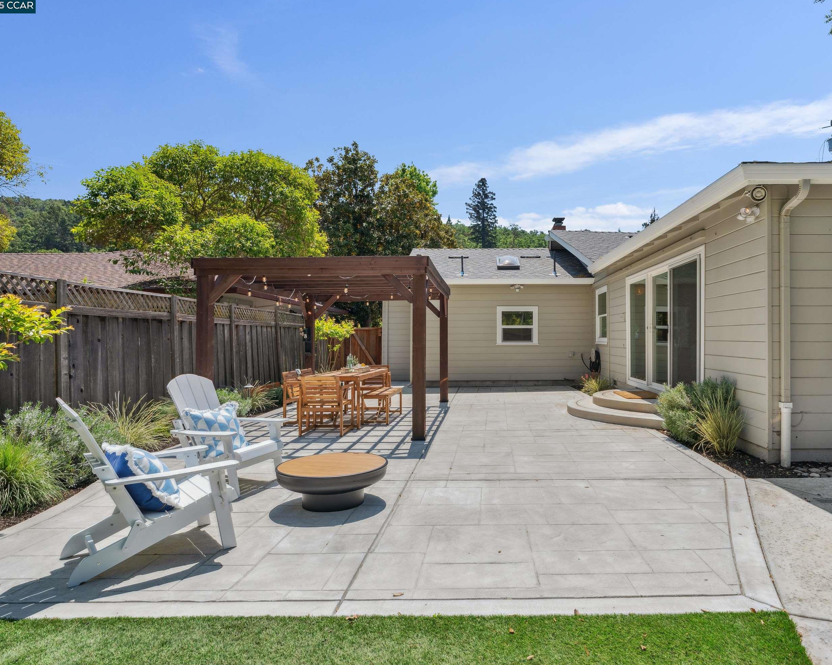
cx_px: 485
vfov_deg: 65.5
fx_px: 517
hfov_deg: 77.0
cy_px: 341
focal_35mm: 21
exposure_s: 1/640
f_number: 9
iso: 320
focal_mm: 18
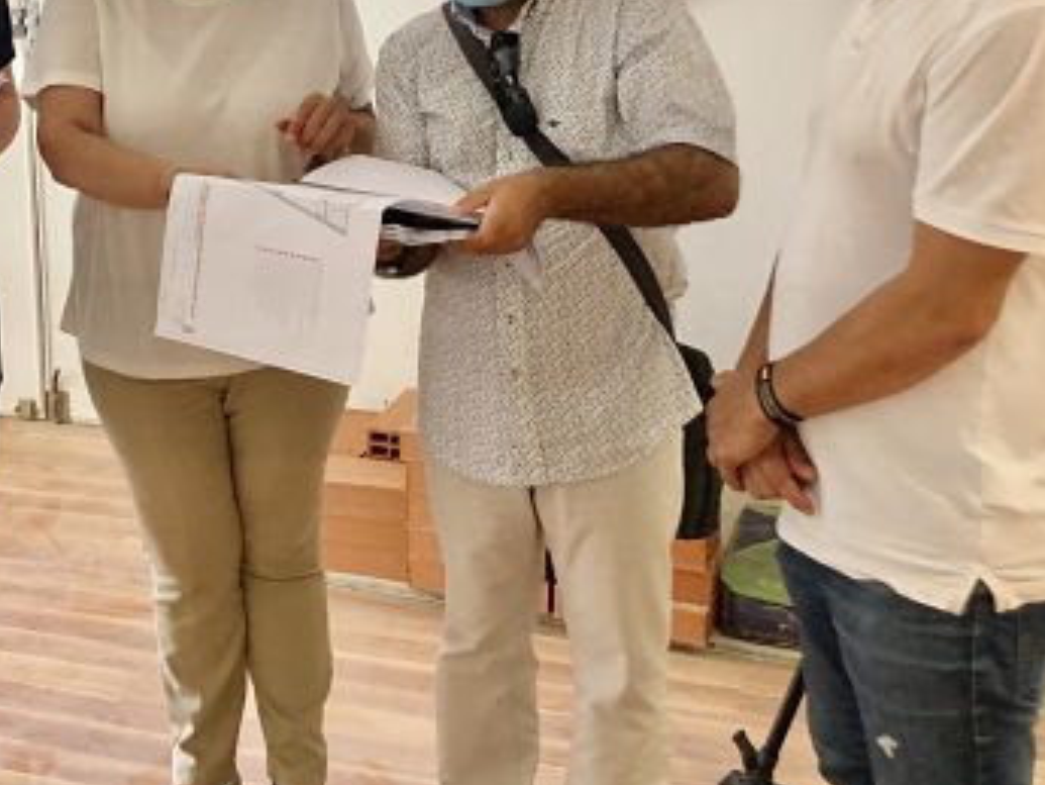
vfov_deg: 26.7
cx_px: 244
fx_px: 1631
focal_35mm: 54
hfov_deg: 34.7
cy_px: 205
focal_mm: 4
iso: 32
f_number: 1.8
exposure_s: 1/25
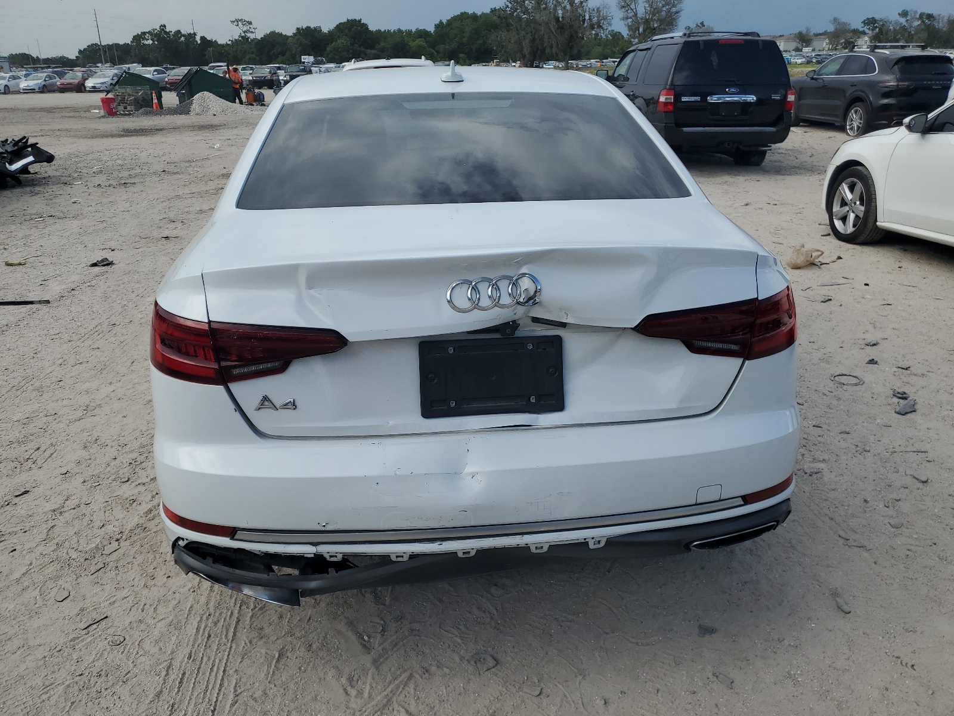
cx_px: 477
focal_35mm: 26
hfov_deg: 67.3
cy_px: 358
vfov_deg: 53.1
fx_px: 717
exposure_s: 1/2500
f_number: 1.5
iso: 50
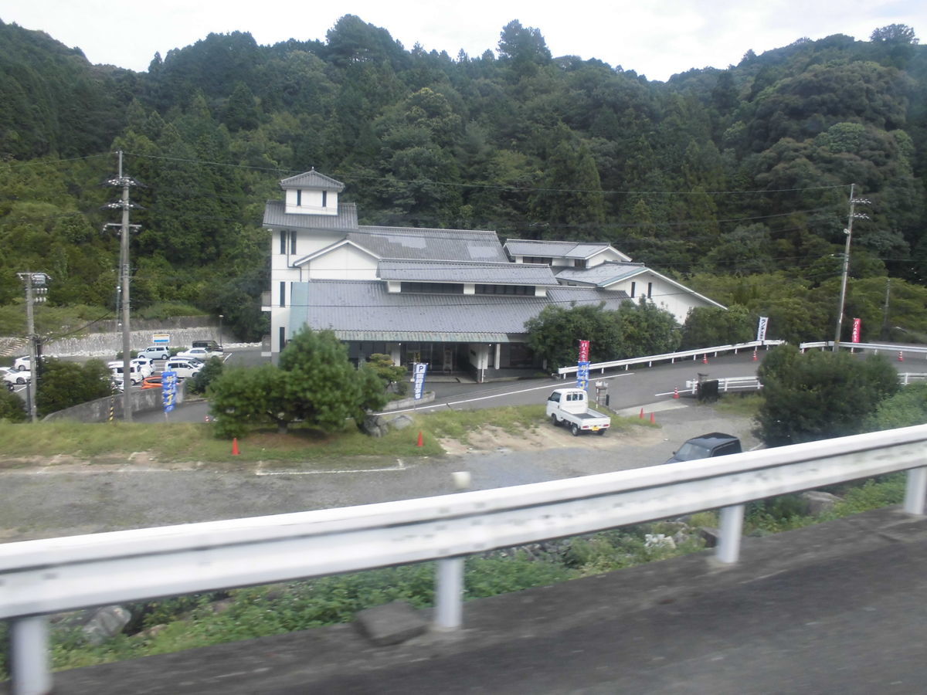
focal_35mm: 26
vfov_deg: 53.1
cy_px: 348
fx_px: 696
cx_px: 464
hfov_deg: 67.3
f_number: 3.5
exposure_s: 1/160
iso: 100
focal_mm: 4.6
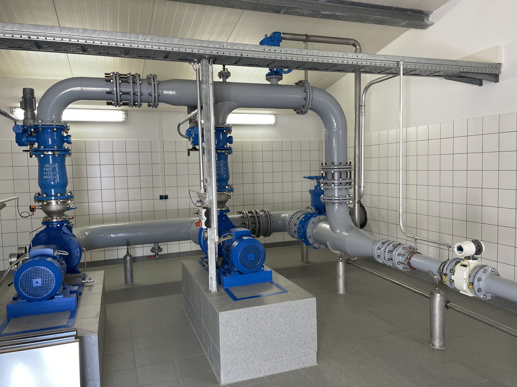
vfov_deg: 53.1
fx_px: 388
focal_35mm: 26
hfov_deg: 67.3
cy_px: 194
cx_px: 258
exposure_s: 1/100
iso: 64
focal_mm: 4.2
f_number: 1.6
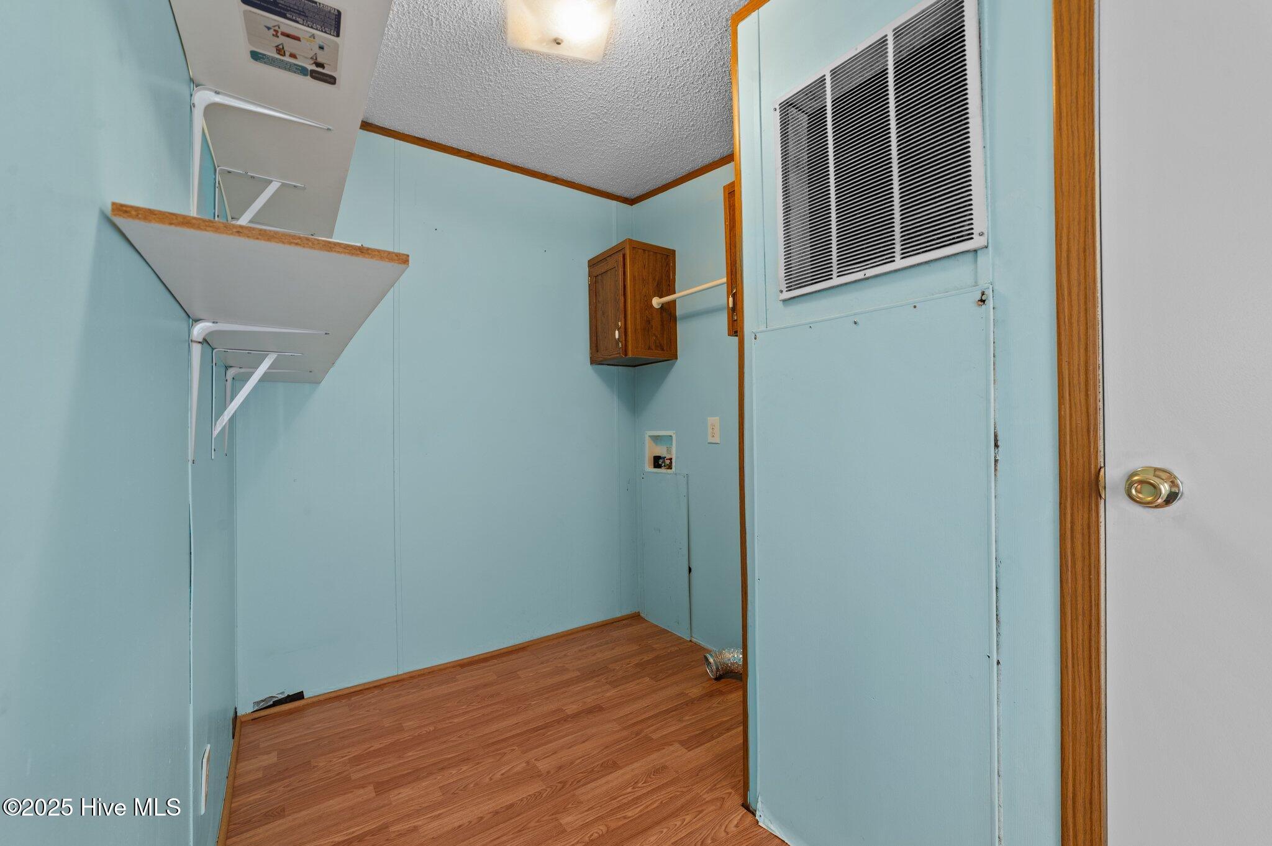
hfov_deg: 104.3
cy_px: 423
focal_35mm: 14
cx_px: 636
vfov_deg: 81.1
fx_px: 494
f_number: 8
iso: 250
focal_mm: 14
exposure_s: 1
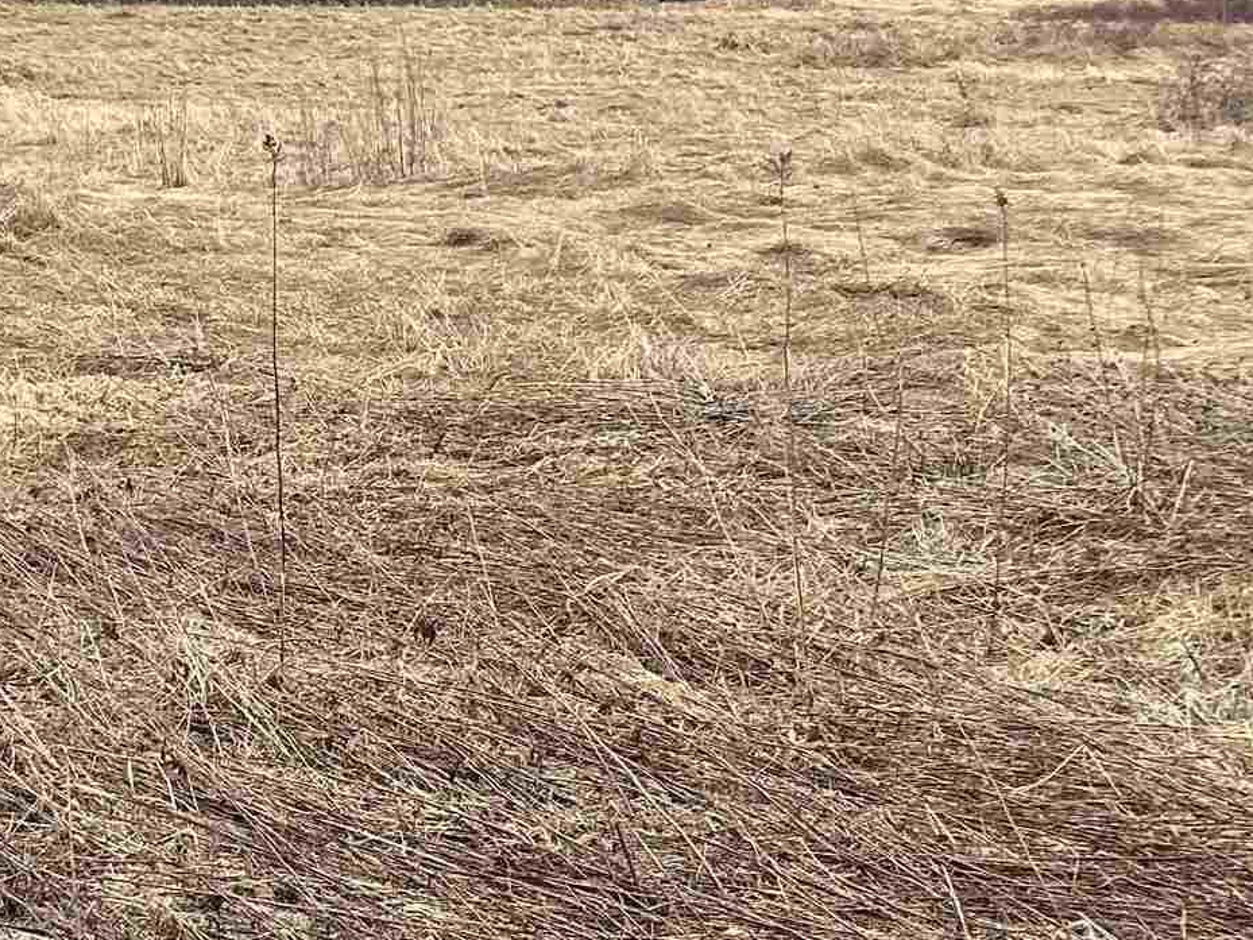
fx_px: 3113
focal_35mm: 86
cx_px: 123
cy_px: 530
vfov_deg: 17.2
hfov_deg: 22.2
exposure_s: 1/1183
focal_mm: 5.7
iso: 50
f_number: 1.5
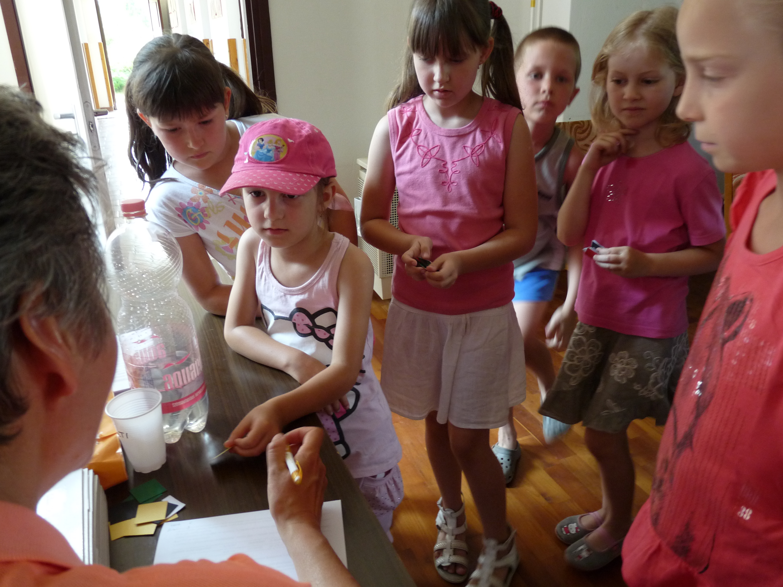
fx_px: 611
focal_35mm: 27
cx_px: 392
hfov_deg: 65.3
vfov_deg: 51.4
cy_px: 294
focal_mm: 4.8
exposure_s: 1/30
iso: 200
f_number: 2.8
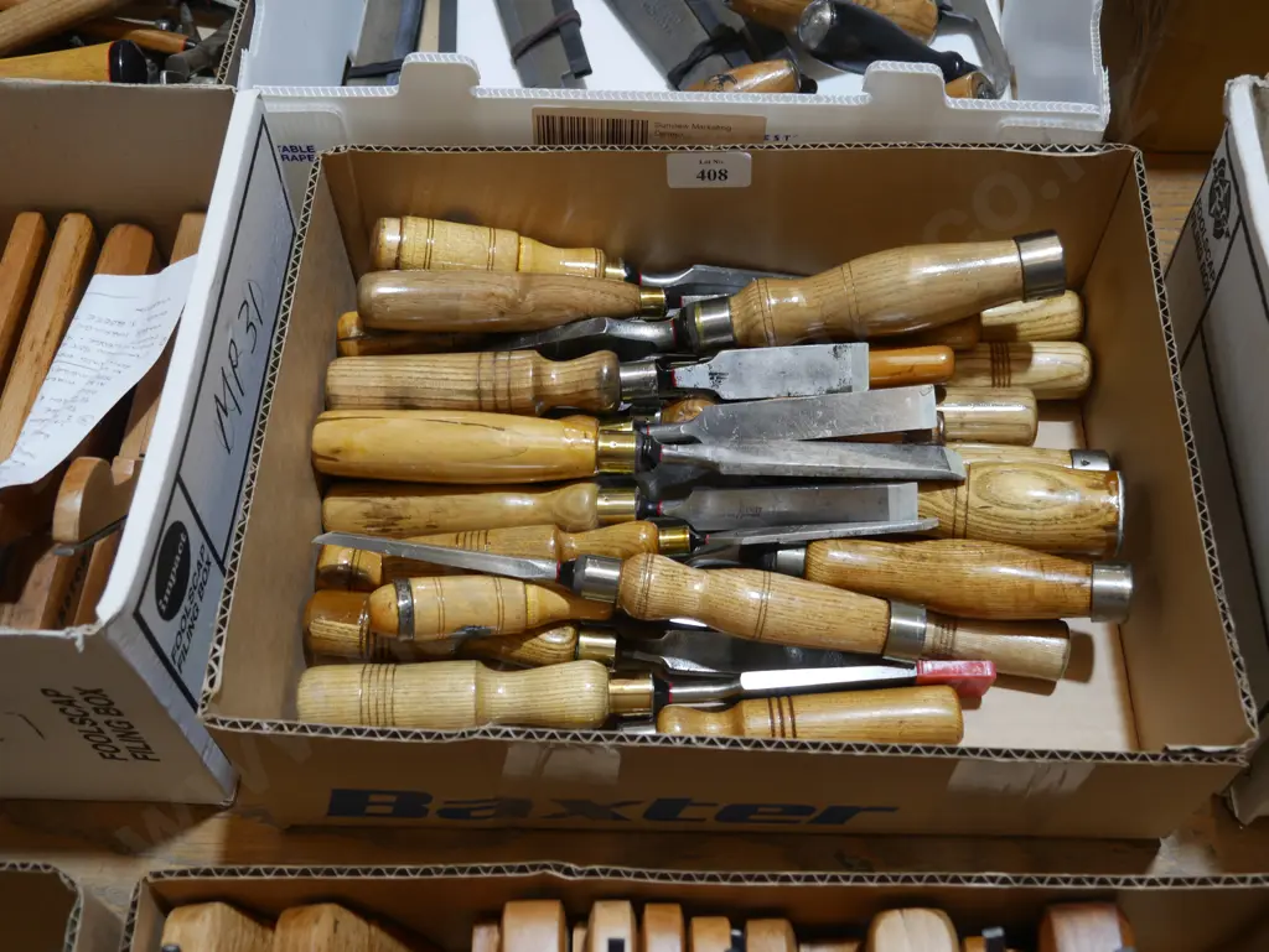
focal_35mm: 40
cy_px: 476
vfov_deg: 36.0
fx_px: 1467
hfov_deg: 46.8
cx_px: 634
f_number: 4.4
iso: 200
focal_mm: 20
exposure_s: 1/60
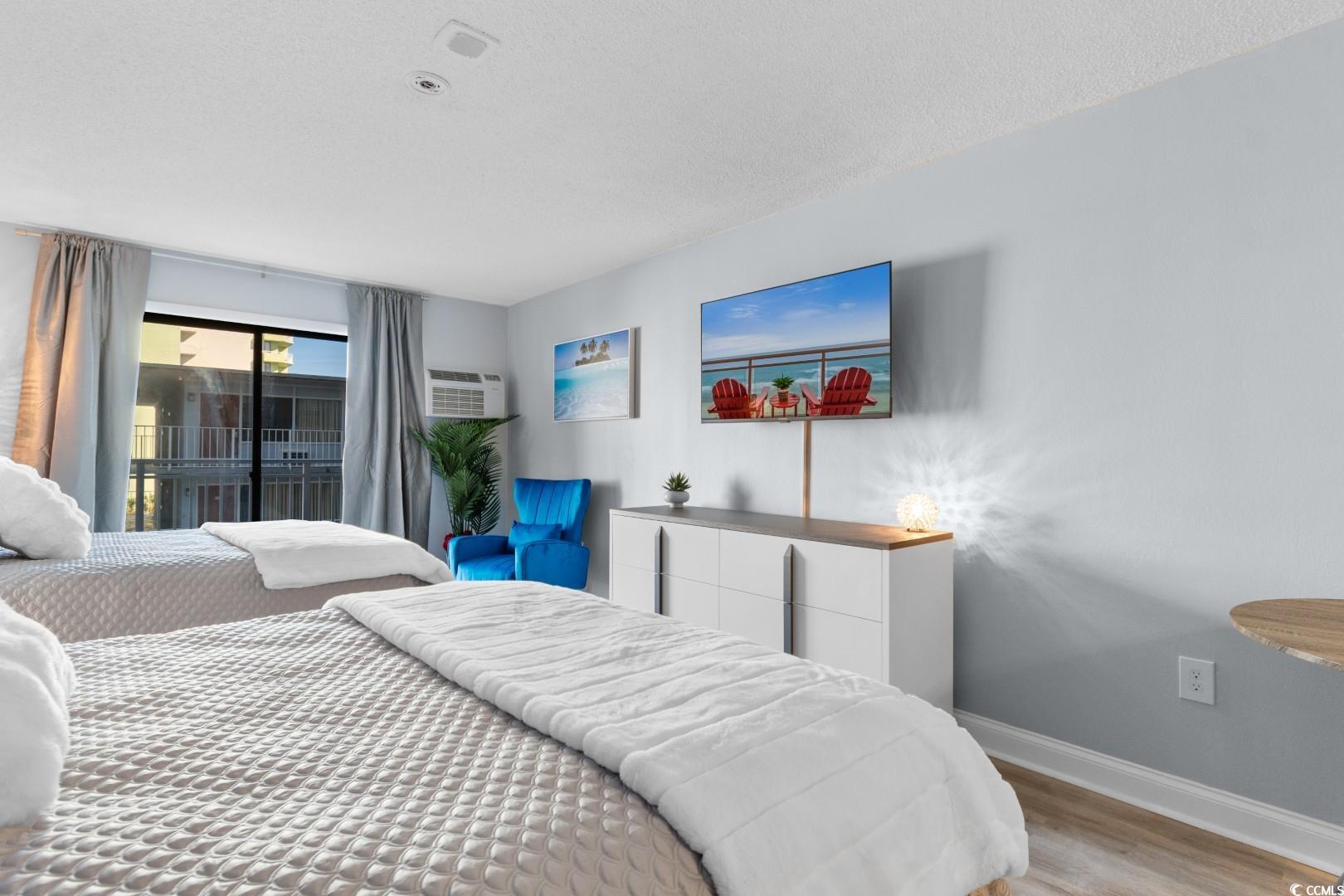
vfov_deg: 70.4
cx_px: 672
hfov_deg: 93.3
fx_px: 635
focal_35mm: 17
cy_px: 448
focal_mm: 11.5
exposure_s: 1/10
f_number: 4.8
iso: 100
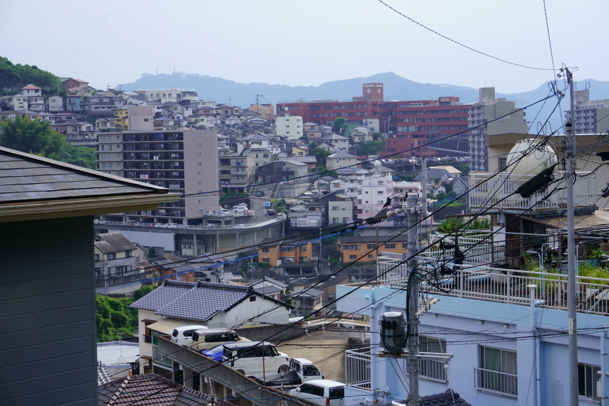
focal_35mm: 75
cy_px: 203
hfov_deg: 27.0
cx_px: 304
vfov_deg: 18.2
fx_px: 1269
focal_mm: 50
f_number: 13
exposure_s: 1/160
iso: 160
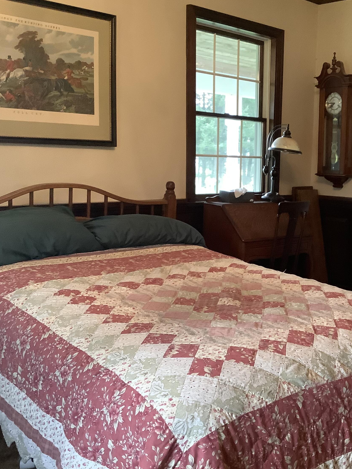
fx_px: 569
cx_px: 276
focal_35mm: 42
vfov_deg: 44.8
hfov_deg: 33.5
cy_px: 233
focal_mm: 3.3
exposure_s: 1/50
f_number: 2.4
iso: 250
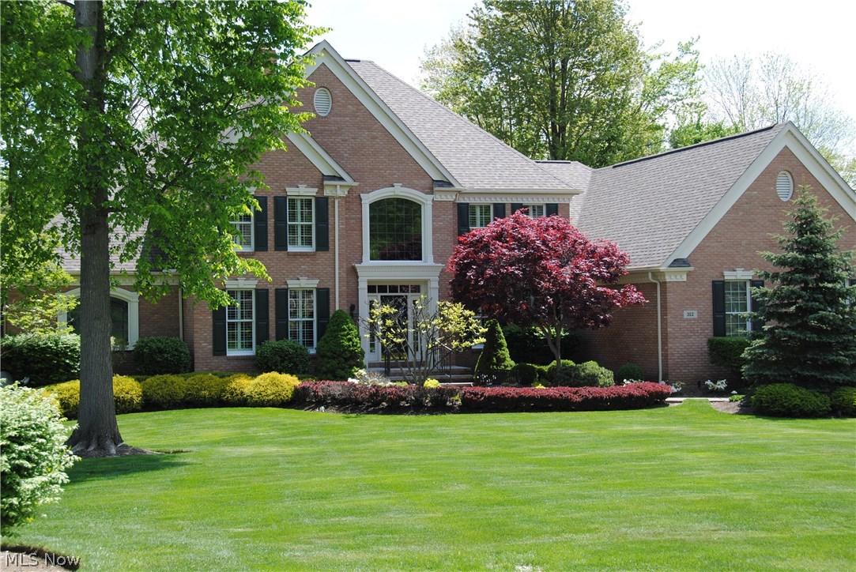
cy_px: 286
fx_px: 1285
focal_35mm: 54
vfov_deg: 25.1
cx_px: 428
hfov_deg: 36.8
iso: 100
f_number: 6.3
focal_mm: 36
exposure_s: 1/160
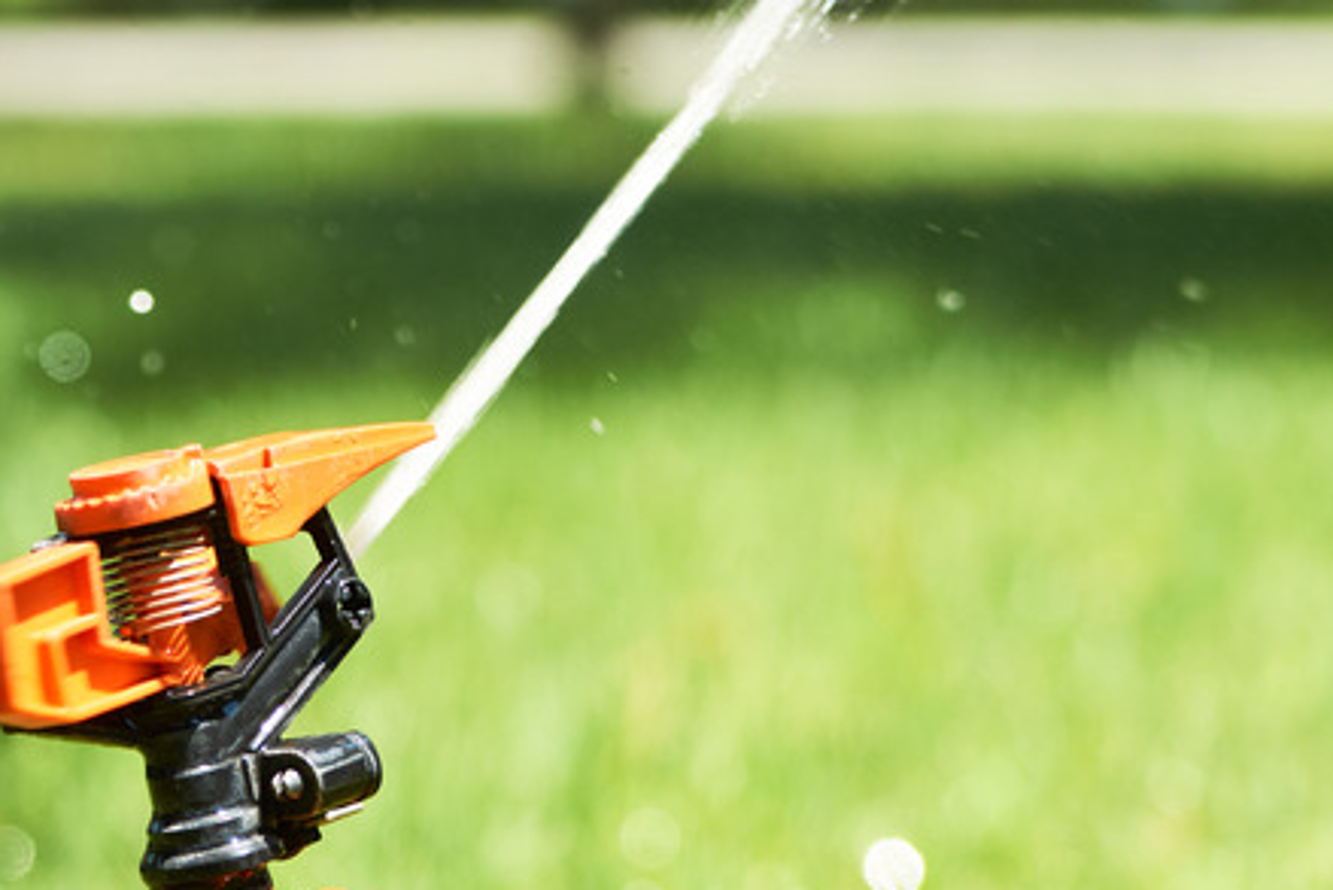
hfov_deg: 10.3
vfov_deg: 6.9
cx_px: 255
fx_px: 7403
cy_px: 453
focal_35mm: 200
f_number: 3.2
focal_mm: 75
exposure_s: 1/320
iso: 100
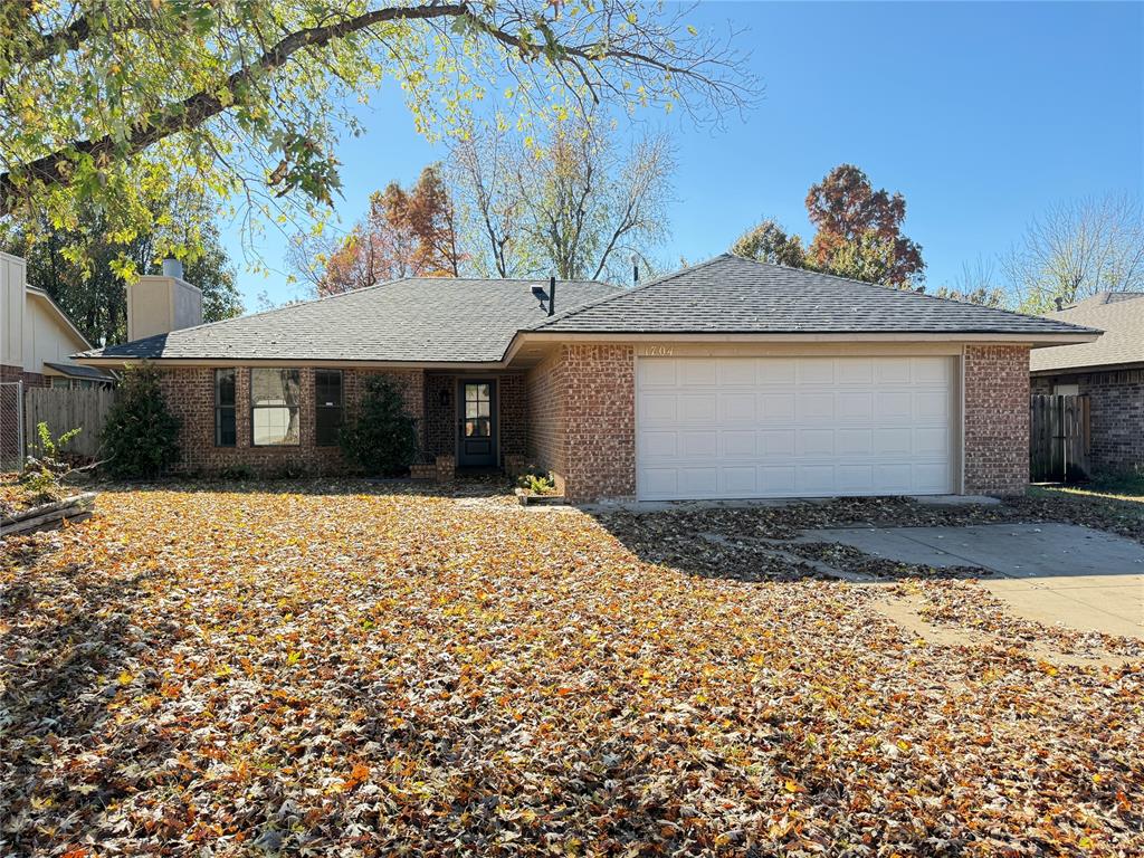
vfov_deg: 56.8
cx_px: 572
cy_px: 429
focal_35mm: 24
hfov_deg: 71.6
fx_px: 793
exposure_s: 1/931
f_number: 1.78
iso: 100
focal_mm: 6.76
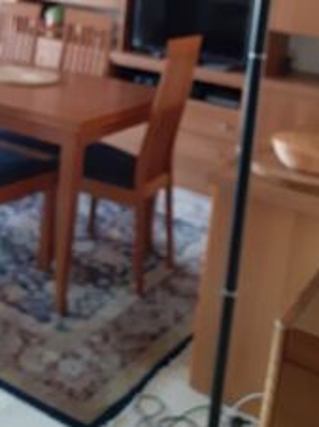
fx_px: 628
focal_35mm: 51
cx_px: 87
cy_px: 71
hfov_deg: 28.2
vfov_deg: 36.0
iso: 200
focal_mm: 3.6
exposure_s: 1/25
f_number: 1.9
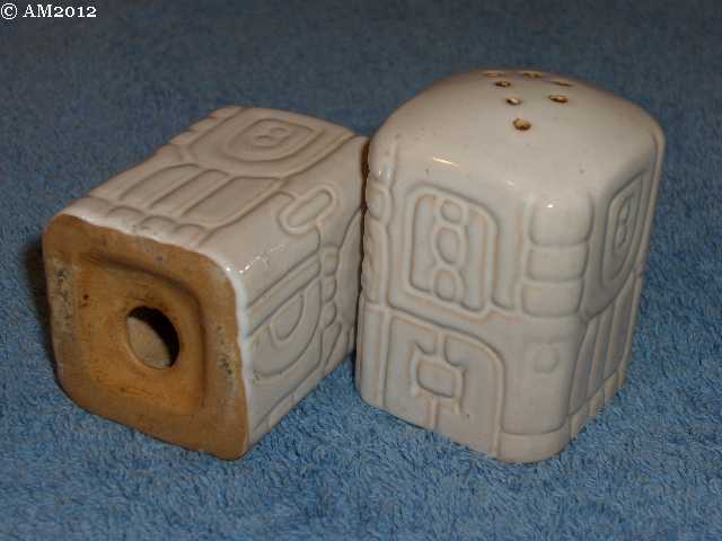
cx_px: 361
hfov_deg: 25.0
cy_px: 270
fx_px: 1627
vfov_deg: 18.9
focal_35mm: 78
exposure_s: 1/60
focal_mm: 16.3
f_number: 4.3
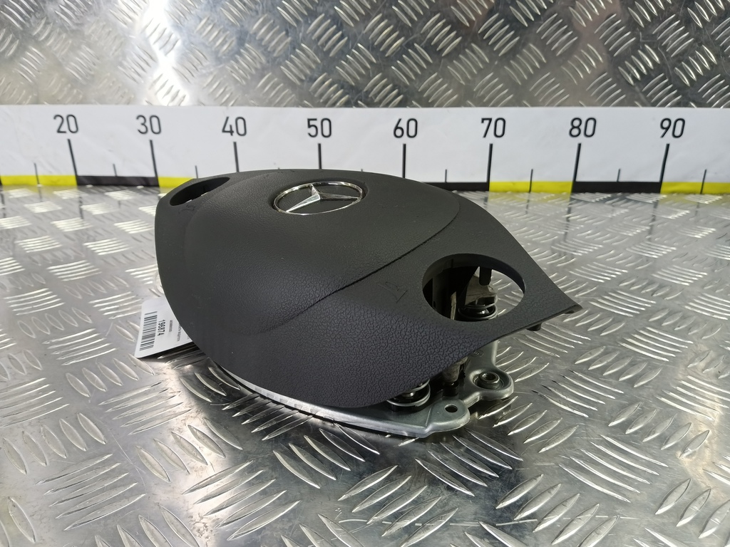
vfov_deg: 58.9
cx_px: 365
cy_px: 274
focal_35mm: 23
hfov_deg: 73.9
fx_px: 485
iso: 160
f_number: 1.6
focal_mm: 4.11
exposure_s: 1/50
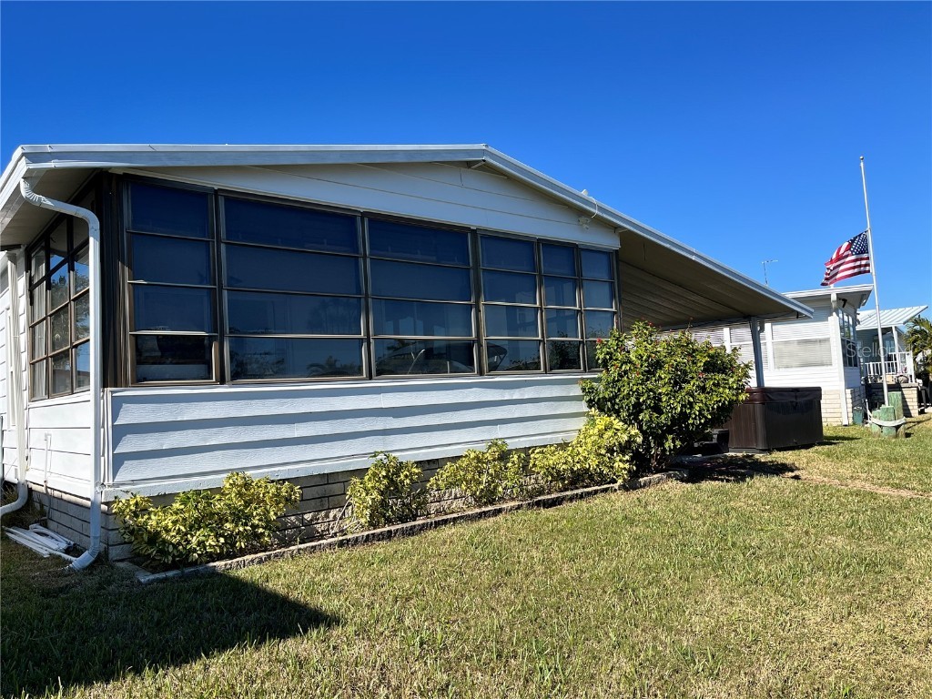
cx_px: 466
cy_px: 350
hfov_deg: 67.3
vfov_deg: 53.1
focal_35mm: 26
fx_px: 700
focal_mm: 5.1
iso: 50
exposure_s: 1/3215
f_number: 1.6
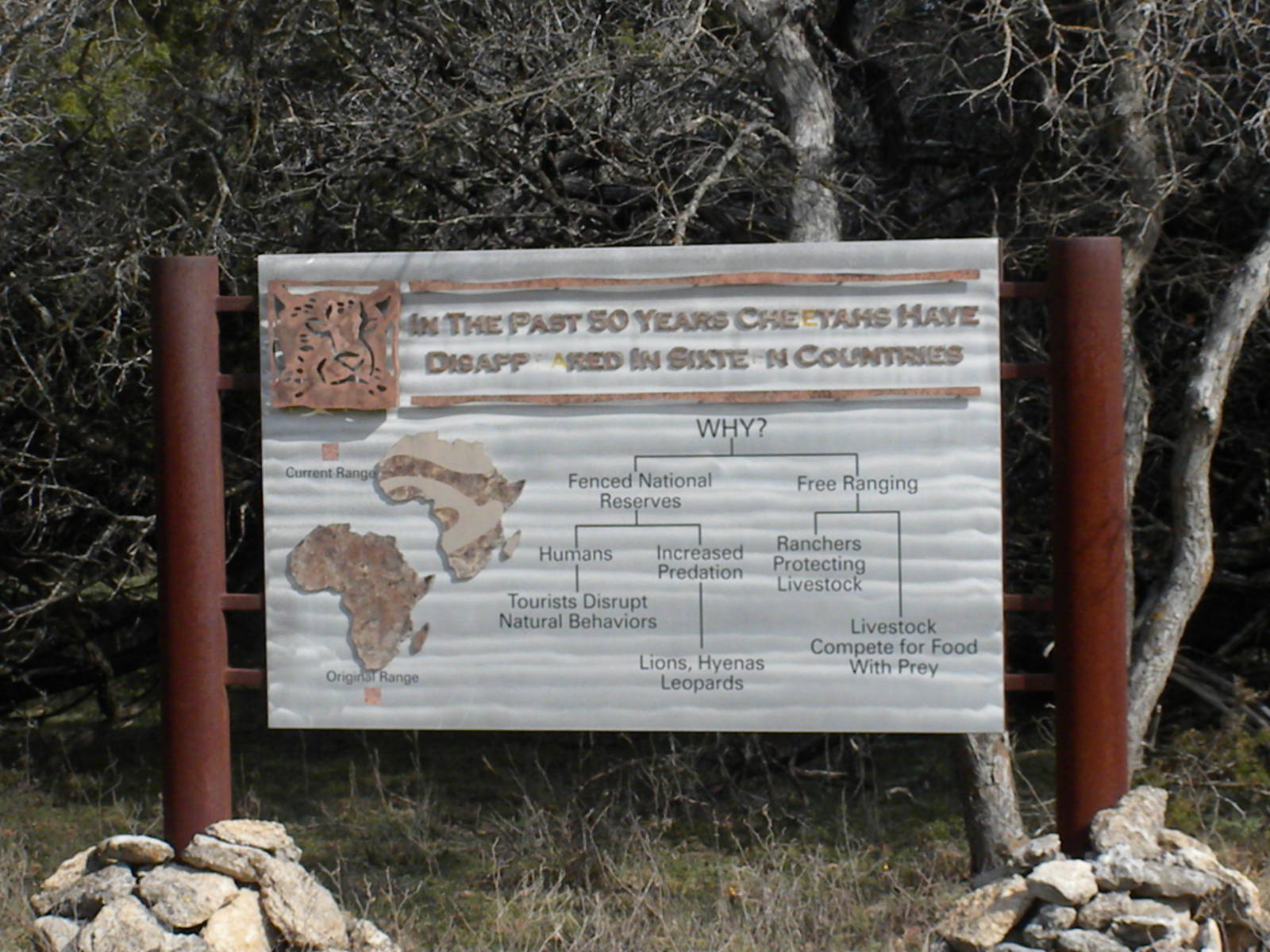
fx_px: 4366
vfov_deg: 12.5
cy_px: 476
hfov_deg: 16.6
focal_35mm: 119
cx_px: 635
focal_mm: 21
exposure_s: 1/337
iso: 640
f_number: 14
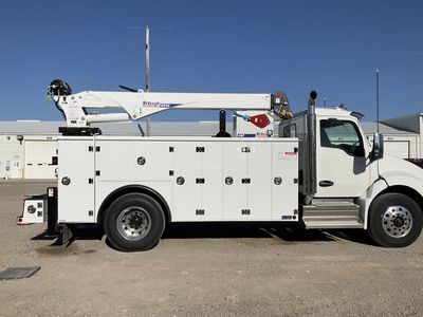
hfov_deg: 61.7
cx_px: 212
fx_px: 354
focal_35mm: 29
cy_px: 158
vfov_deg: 48.2
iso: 25
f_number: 1.8
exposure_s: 1/6536
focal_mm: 3
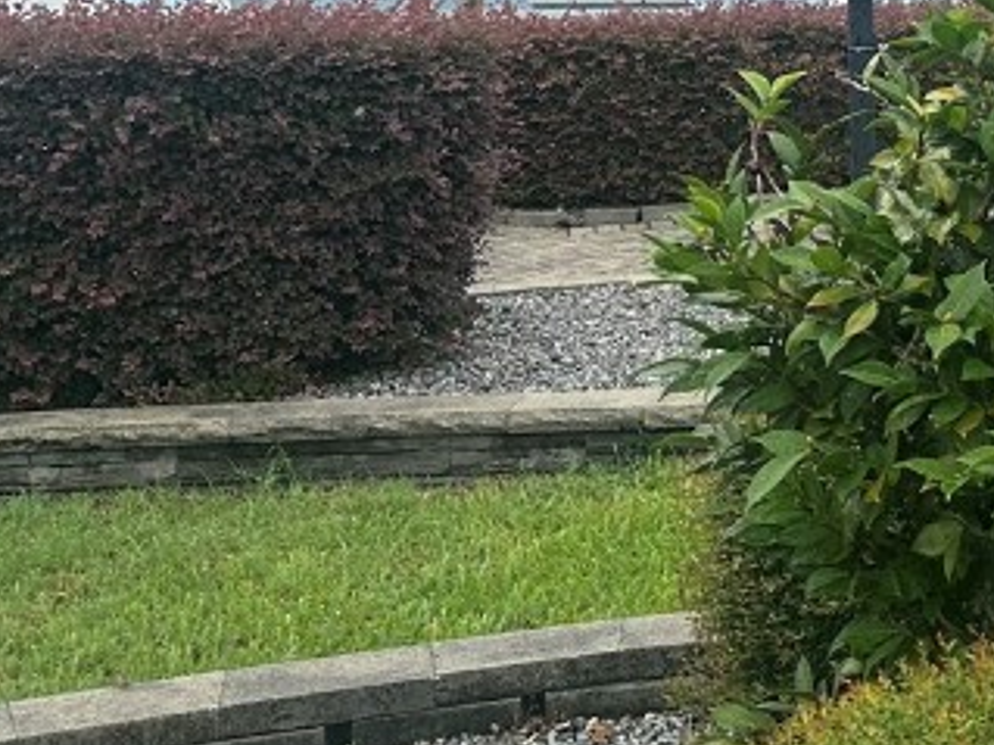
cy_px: -137
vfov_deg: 18.2
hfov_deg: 22.7
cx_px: 1274
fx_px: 2210
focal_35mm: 77
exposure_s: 1/1988
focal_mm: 6.86
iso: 80
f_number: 1.78
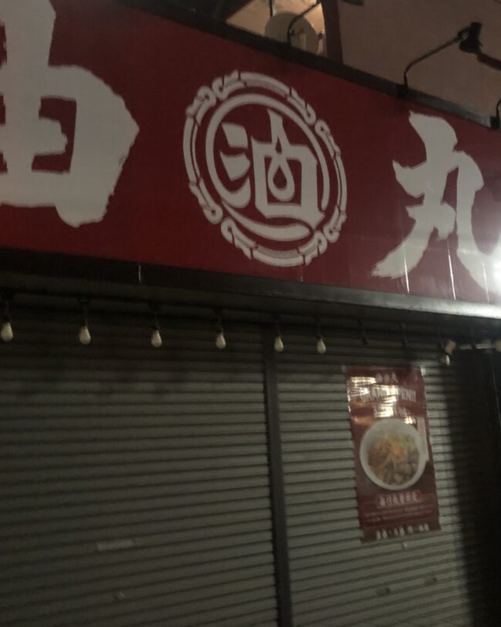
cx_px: 290
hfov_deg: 34.8
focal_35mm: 43
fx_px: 797
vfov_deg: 42.8
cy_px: 260
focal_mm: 4
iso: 250
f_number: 1.8
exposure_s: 1/4
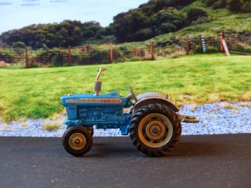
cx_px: 126
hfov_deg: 29.4
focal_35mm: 66
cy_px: 94
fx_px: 479
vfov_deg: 22.3
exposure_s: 1/20
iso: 400
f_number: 2.8
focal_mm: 11.9
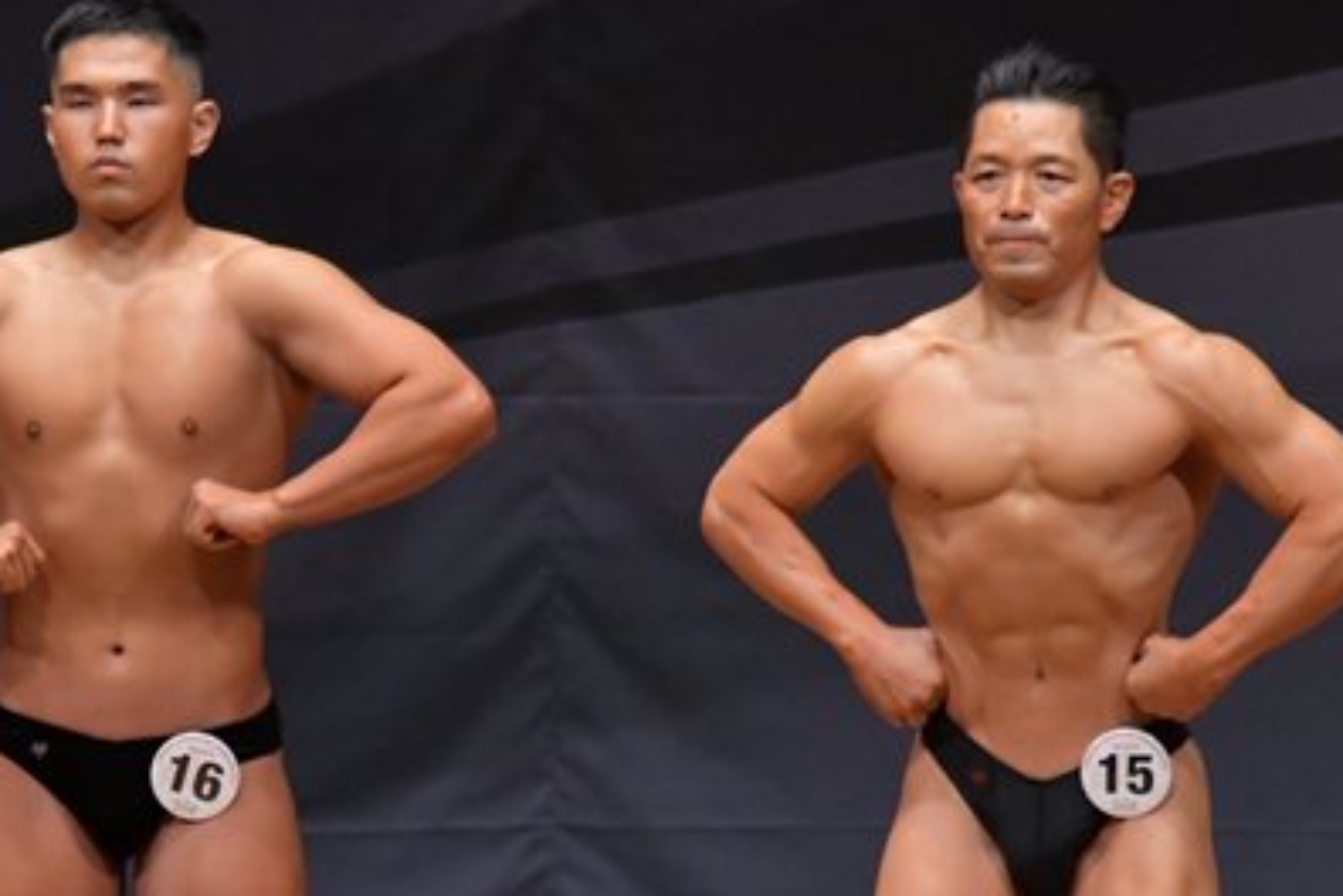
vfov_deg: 2.5
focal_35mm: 558
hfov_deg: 3.7
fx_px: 20815
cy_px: 794
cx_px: 280
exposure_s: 1/400
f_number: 5.6
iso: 5000
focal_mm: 190
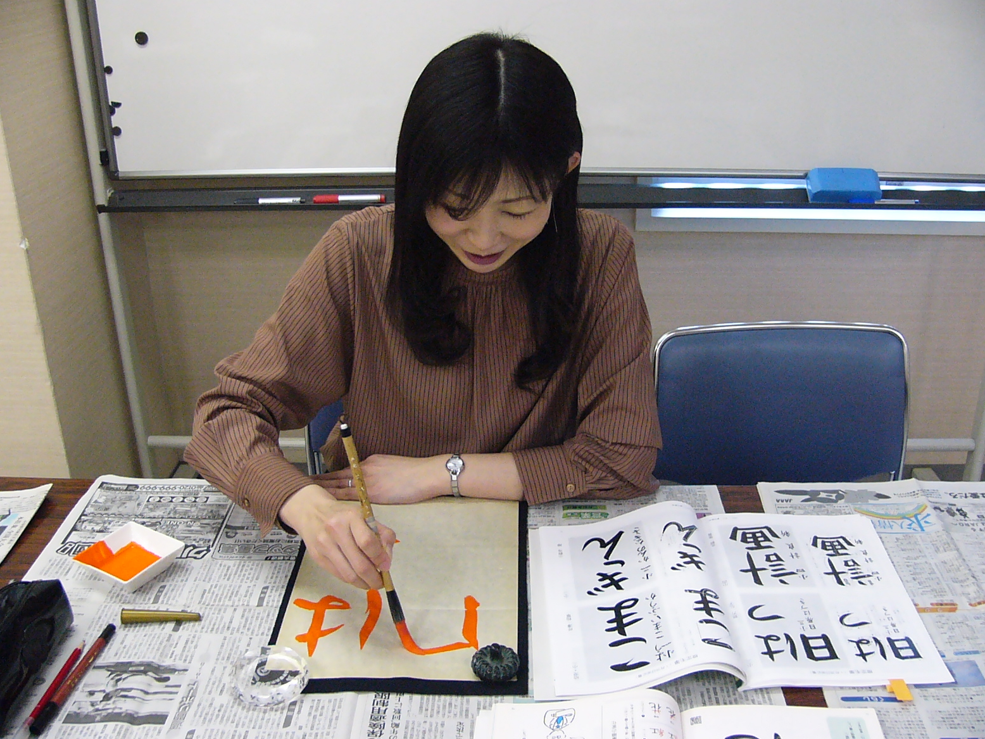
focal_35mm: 36
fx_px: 1024
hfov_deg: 51.4
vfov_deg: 39.7
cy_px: 364
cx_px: 487
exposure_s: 1/40
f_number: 2.8
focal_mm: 4.6
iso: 200
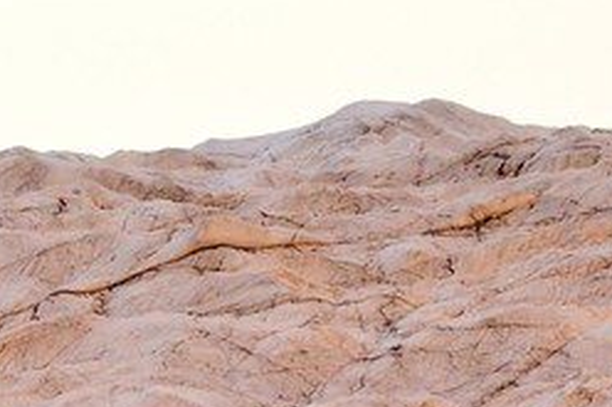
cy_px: 1182
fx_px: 8205
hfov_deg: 4.2
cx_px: -698
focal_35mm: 483
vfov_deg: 2.8
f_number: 8
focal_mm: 75
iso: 800
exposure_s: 1/200
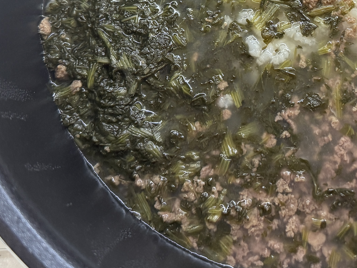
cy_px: -31
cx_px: 294
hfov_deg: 28.6
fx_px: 681
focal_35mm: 66
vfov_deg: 21.1
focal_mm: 6.76
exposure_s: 1/60
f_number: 1.78
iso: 320
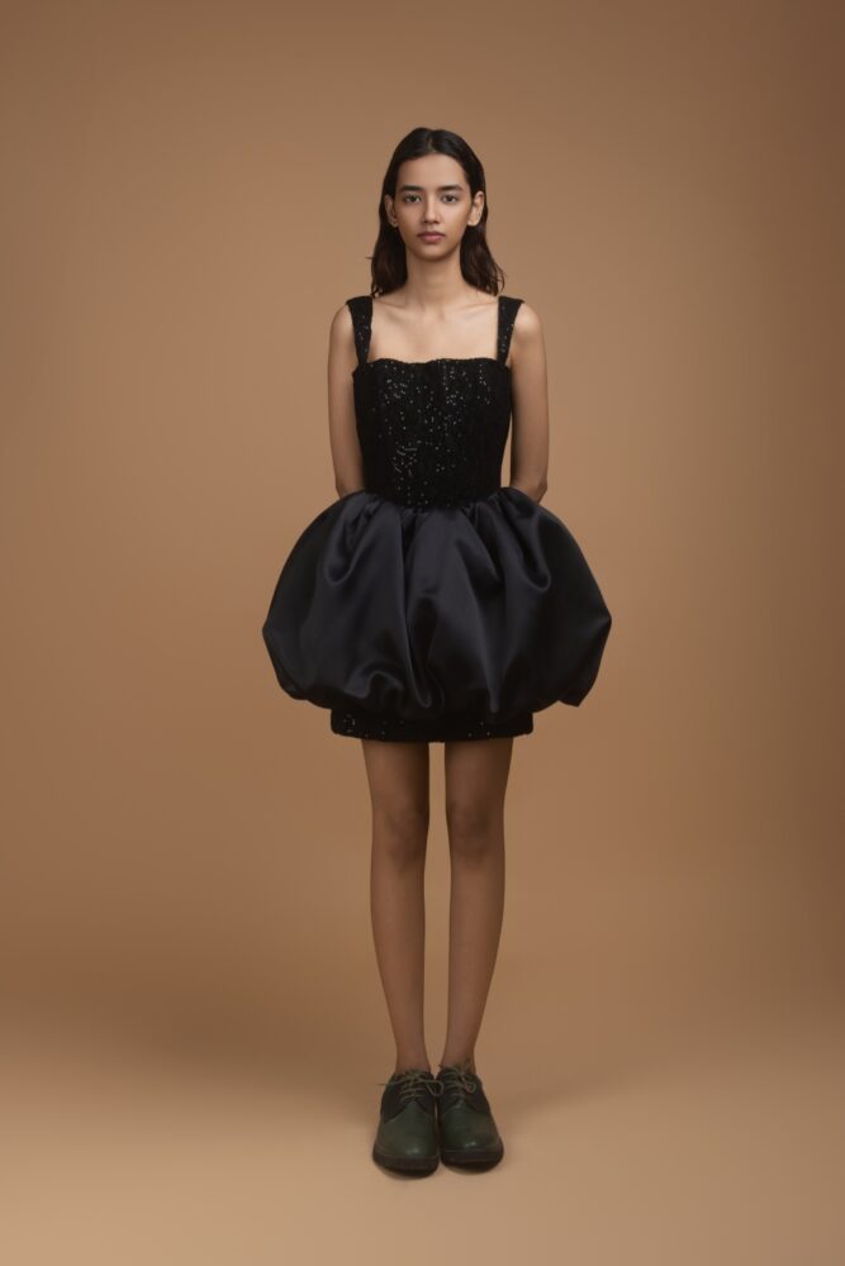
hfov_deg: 28.1
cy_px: 633
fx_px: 1689
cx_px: 422
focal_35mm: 48
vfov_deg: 41.1
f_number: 13
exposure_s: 1/125
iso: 100
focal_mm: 48
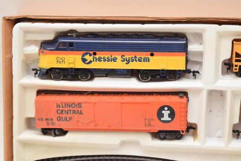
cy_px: 80
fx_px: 552
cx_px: 120
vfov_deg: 16.6
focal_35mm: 82
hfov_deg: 24.6
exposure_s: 1/125
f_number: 5.6
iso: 800
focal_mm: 55
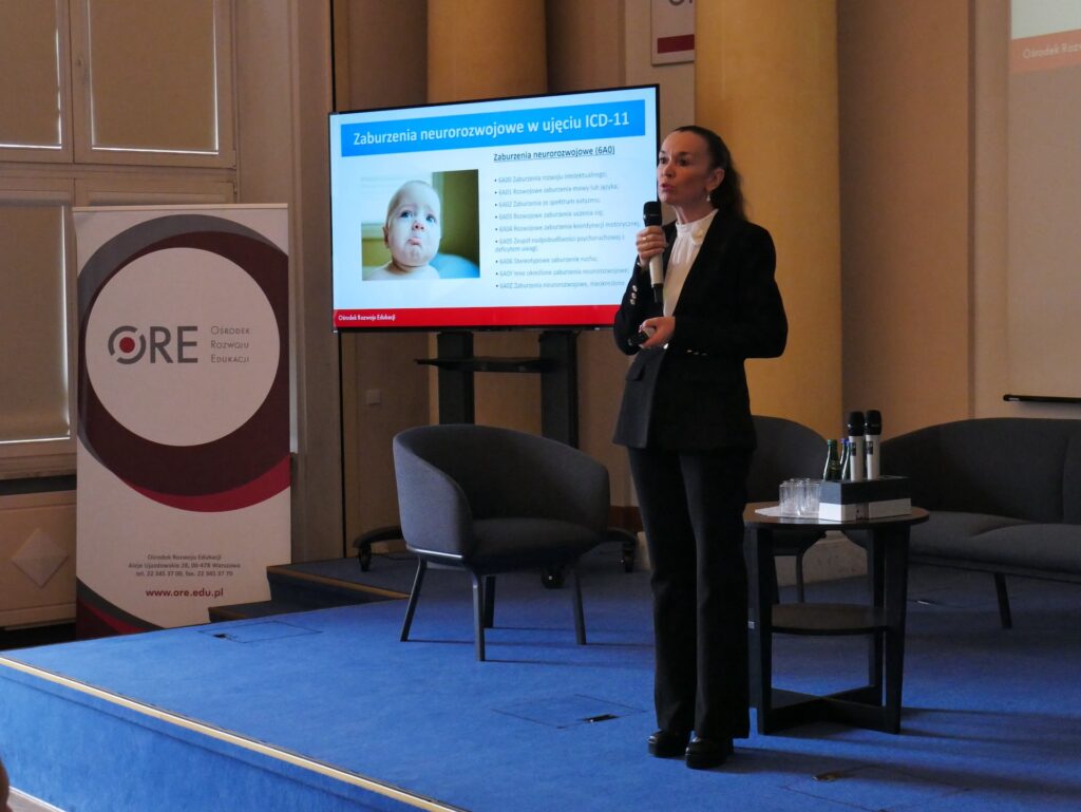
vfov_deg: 22.9
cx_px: 540
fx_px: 2000
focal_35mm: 64
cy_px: 406
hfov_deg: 30.3
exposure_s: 1/60
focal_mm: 32
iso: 3200
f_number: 8
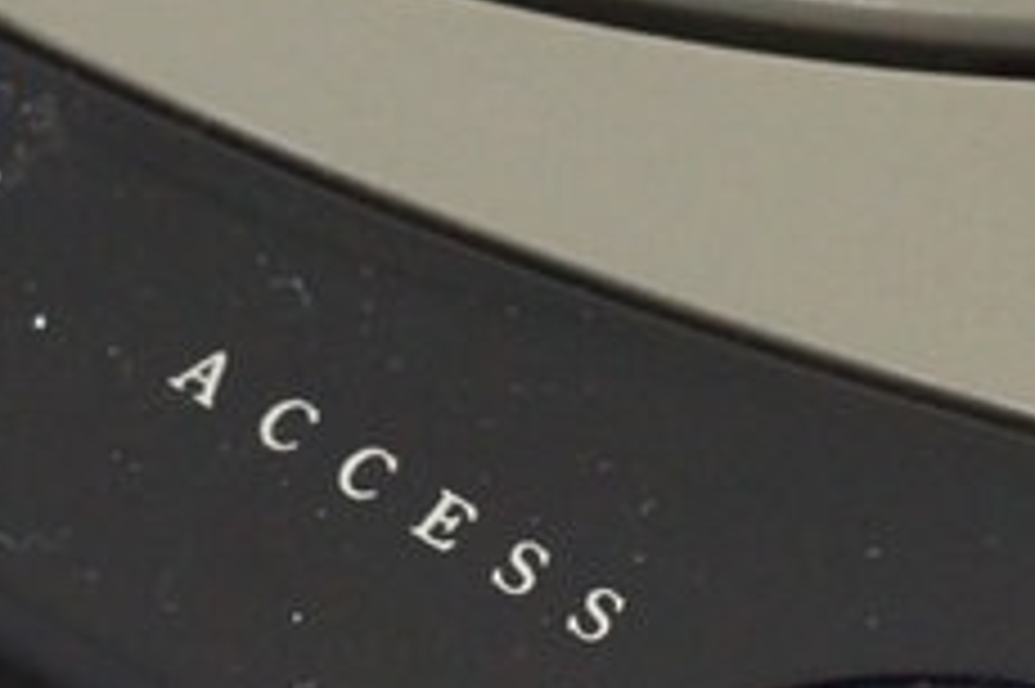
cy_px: 90
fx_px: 11233
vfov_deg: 3.5
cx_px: 1584
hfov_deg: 5.2
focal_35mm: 391
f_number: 6.3
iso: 1600
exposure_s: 1/80
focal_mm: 50
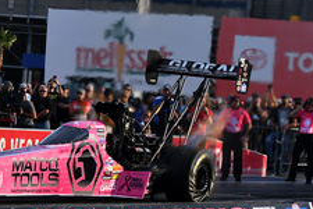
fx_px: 2026
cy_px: 134
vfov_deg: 5.9
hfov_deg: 8.8
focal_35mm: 233
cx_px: 19
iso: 160
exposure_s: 1/1250
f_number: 3.5
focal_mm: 70
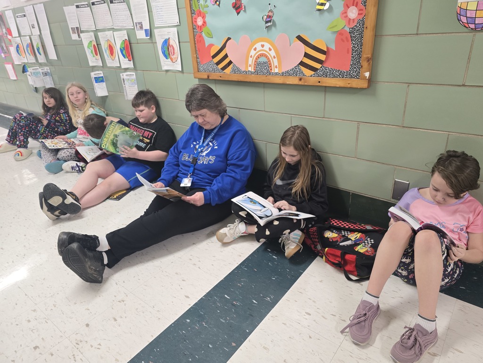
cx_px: 242
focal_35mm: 23
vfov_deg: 58.9
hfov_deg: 73.9
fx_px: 321
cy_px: 182
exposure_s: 1/120
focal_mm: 6.3
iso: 640
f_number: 1.7
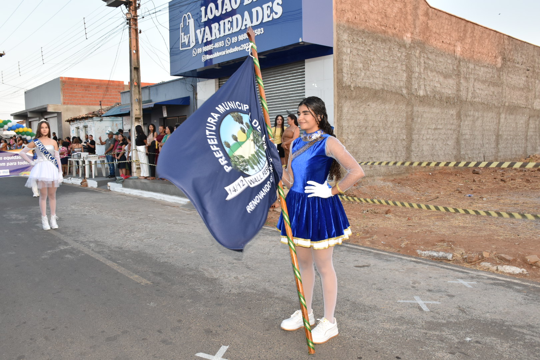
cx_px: 270
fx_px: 450
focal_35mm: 30
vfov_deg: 43.6
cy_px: 180
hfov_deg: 61.9
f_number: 8
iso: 640
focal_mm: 20
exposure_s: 1/100
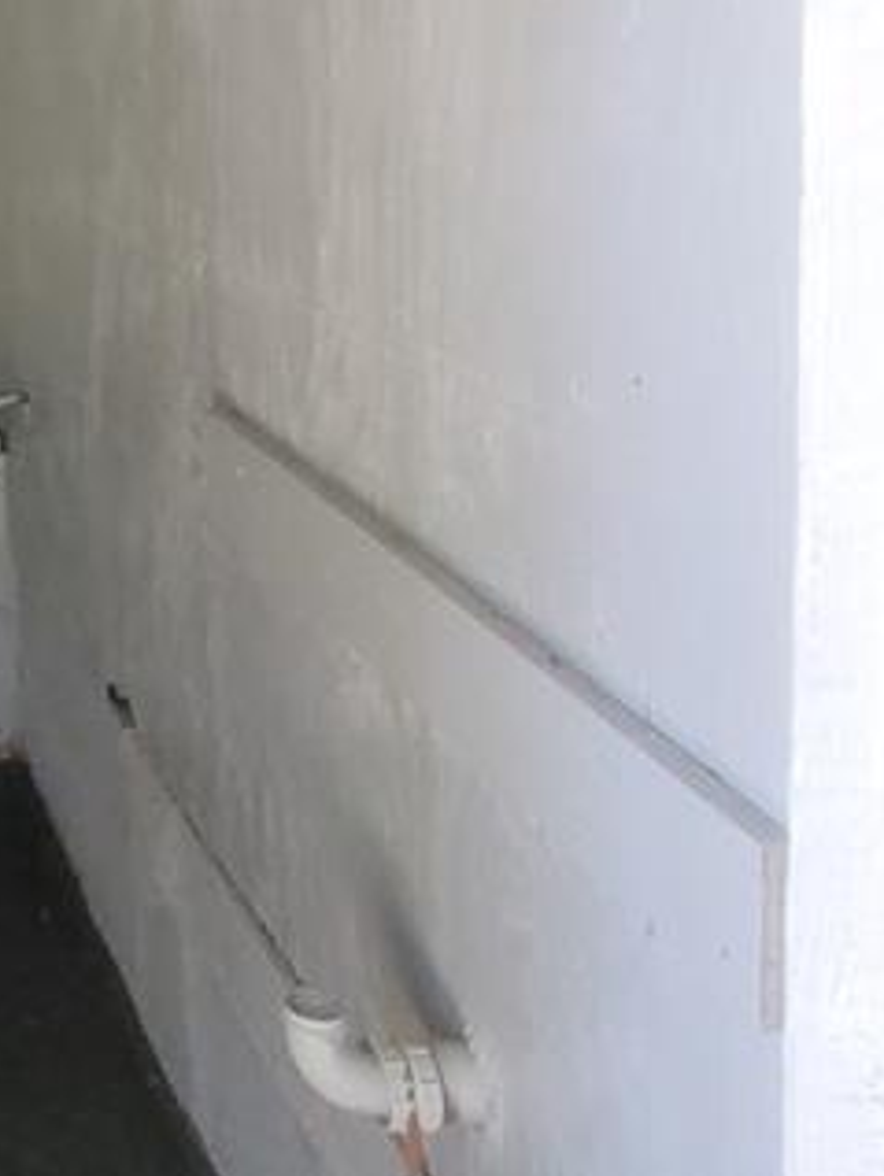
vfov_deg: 35.8
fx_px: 1666
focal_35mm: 49
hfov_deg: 23.1
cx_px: -496
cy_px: 48
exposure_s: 1/60
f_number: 2.2
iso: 200
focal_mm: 2.2
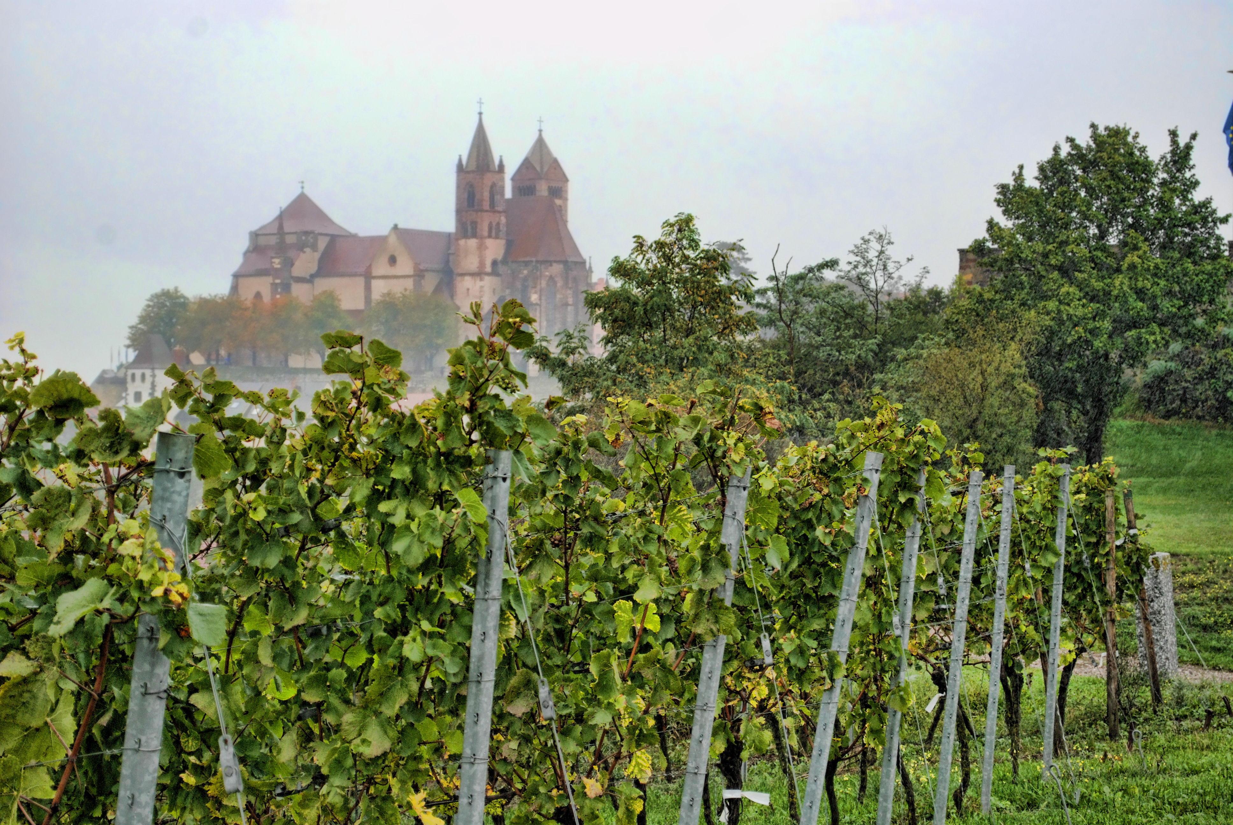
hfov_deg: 27.0
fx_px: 2572
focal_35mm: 75
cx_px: 616
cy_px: 412
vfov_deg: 18.2
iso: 400
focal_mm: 50
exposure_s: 1/200
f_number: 7.1
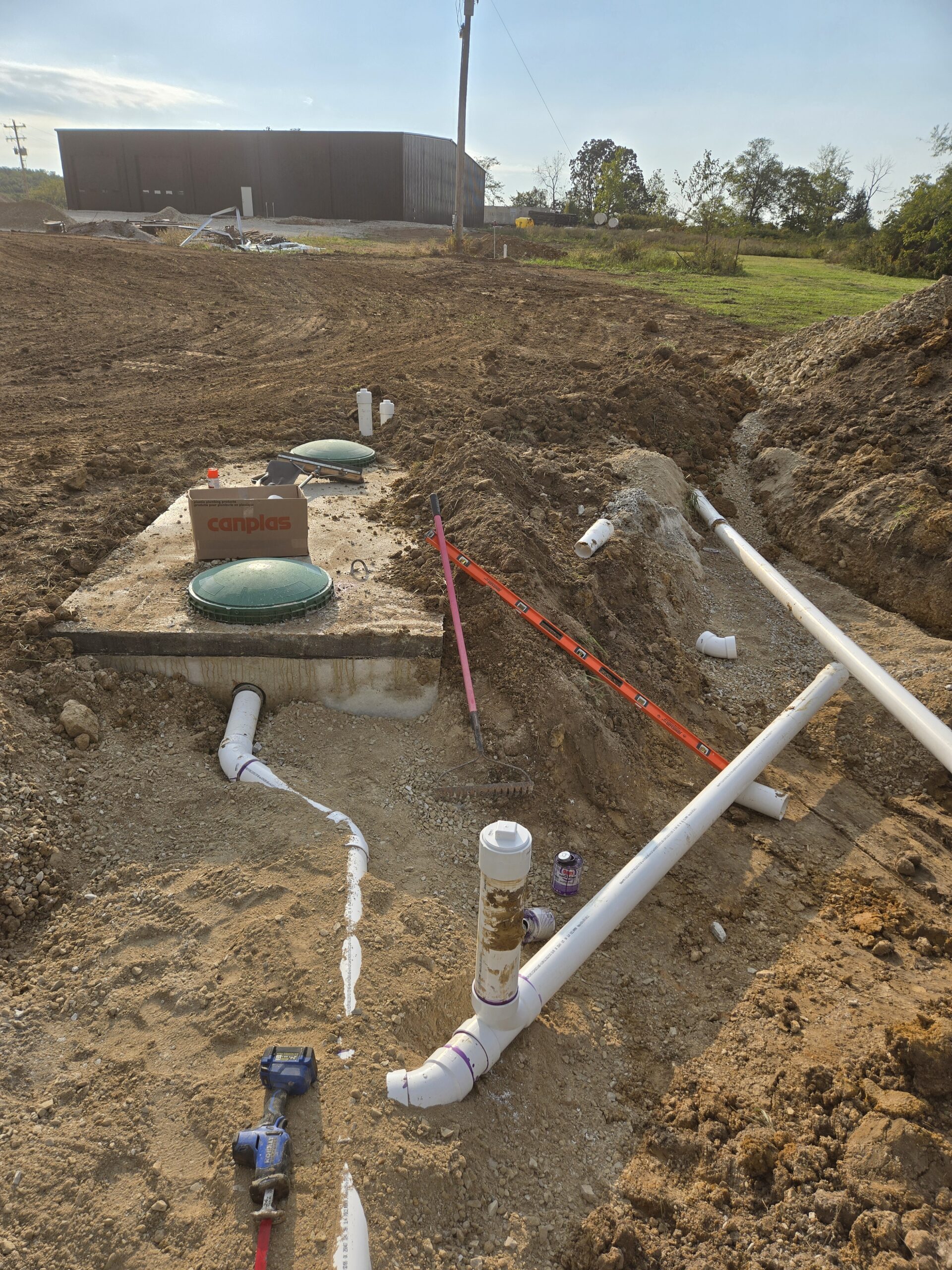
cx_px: 476
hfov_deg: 58.9
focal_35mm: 23
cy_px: 635
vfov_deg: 73.9
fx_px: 843
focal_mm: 5.4
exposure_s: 1/3559
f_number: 1.8
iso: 25
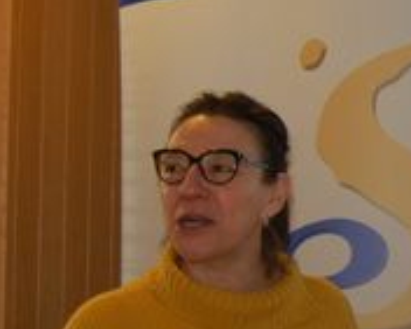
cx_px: 680
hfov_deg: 10.3
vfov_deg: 8.6
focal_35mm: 179
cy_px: 240
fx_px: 2179
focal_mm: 28
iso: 400
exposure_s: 1/60
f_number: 4.2
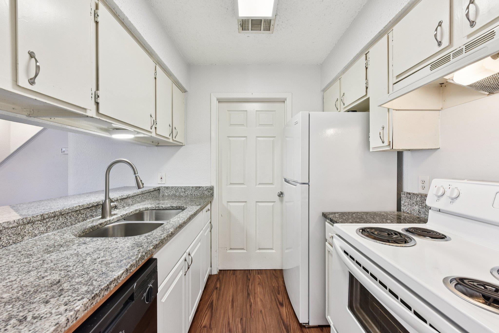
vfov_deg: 81.2
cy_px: 166
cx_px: 250
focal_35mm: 14
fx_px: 194
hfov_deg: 104.3
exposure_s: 1/15
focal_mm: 14
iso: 360
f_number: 9
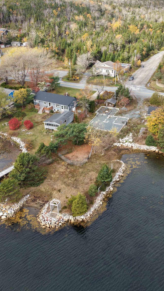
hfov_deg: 33.5
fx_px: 271
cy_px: 145
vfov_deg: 56.6
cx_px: 104
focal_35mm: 35
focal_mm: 8.67
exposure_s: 1/1250
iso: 140
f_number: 1.8
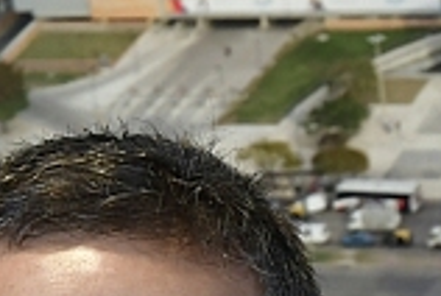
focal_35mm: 388
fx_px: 4762
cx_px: 103
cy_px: 895
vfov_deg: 3.5
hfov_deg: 5.3
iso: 800
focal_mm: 40
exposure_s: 1/125
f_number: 4.5
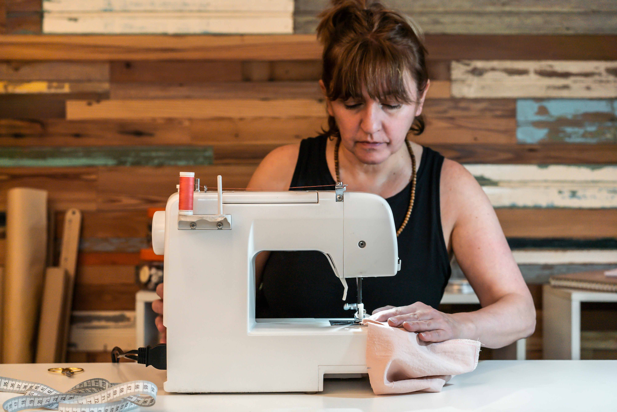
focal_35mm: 55
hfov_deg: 36.2
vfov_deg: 24.6
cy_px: 206
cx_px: 308
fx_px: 943
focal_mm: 55
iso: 500
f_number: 4.5
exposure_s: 1/125
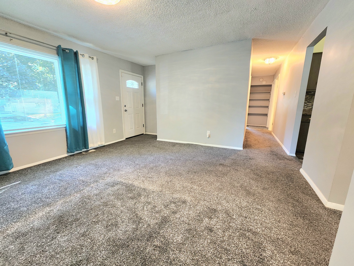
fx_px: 133
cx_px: 177
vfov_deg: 89.9
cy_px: 133
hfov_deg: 106.2
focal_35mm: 13
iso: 400
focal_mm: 2.2
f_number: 2.2
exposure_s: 1/60.2
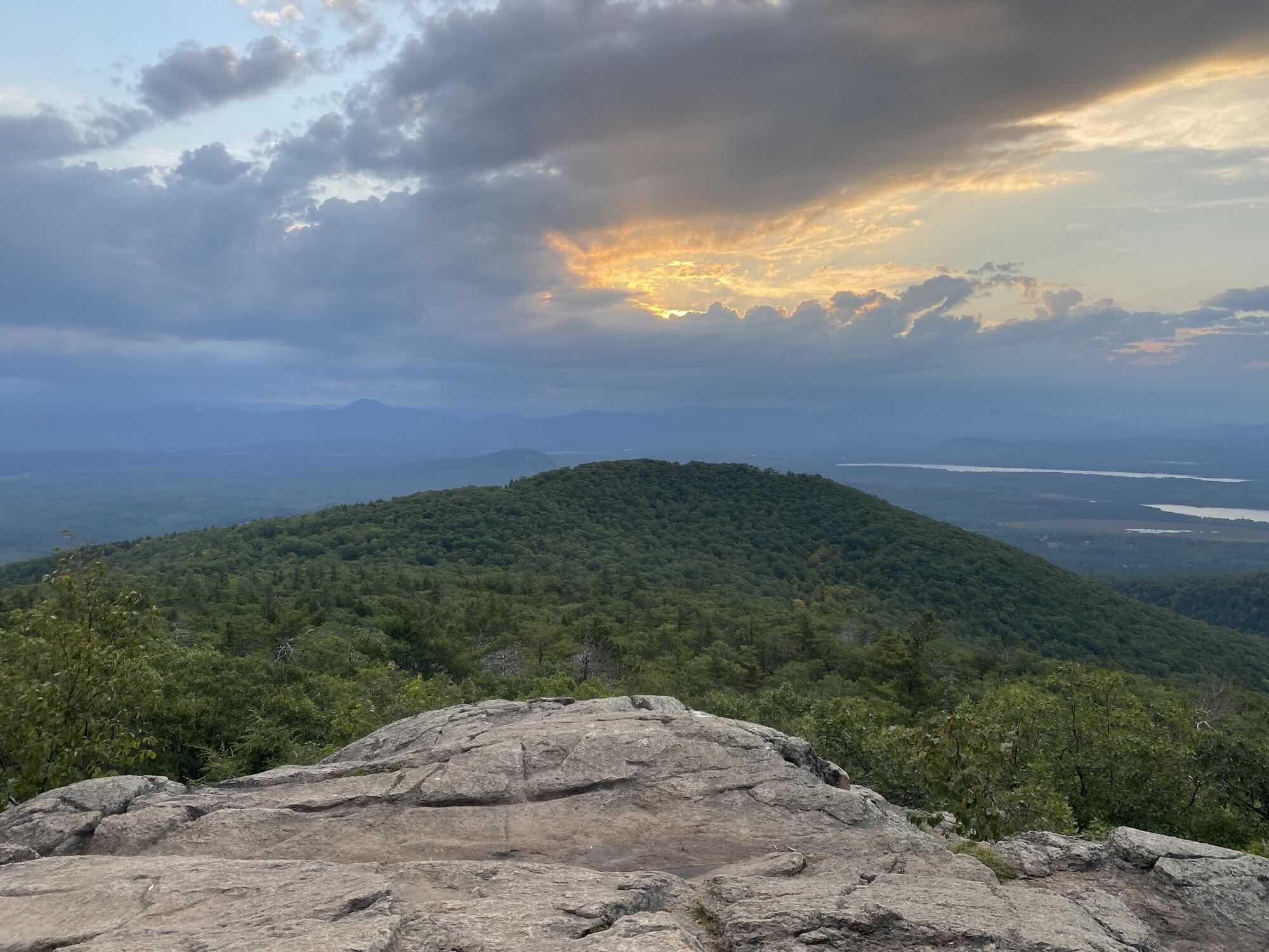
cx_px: 634
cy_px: 476
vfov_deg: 53.1
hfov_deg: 67.3
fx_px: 953
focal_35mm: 26
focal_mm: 4.25
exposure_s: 1/374
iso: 32
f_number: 1.8
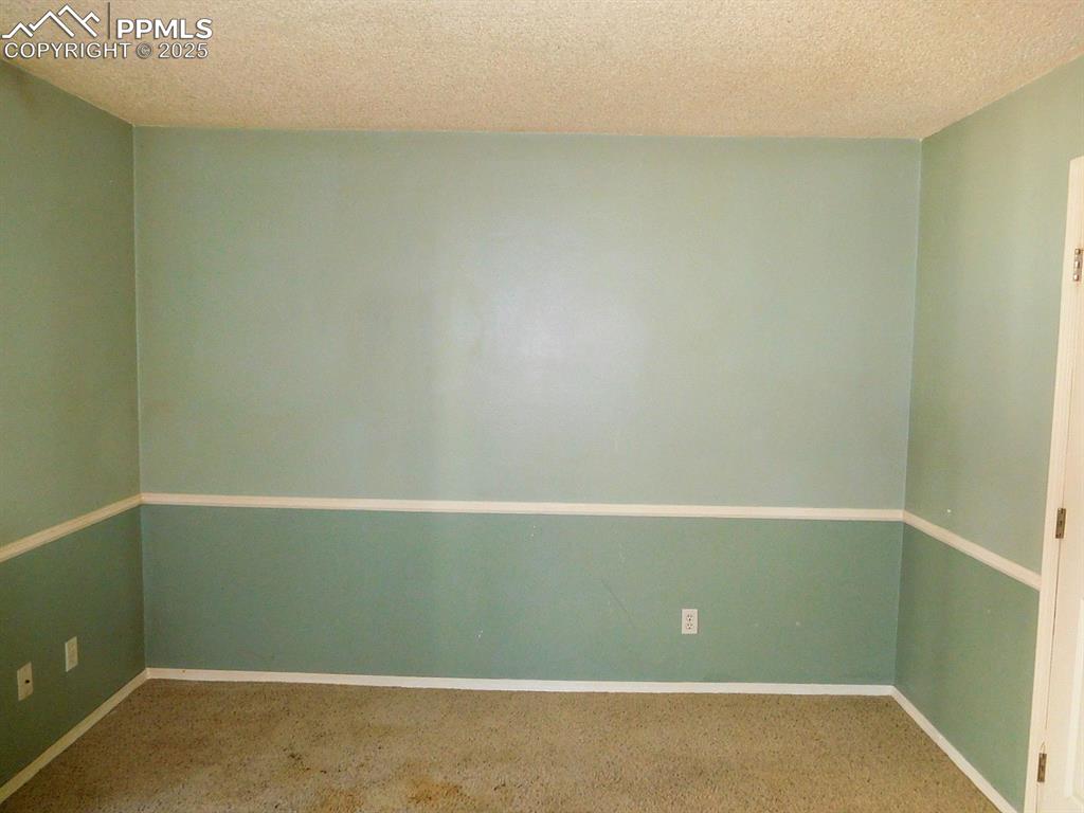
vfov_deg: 54.9
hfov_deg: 69.4
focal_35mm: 25
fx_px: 783
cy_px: 406
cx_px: 542
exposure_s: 1/30
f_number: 3.4
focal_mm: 4.5
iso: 500
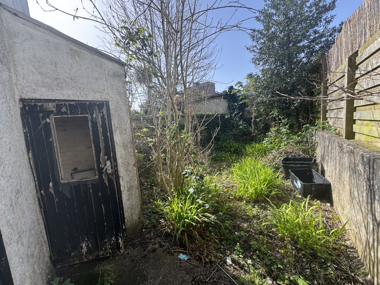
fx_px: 154
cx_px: 190
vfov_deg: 85.7
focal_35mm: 14
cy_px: 142
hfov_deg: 102.1
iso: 40
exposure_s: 1/359
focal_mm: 2.22
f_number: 2.2
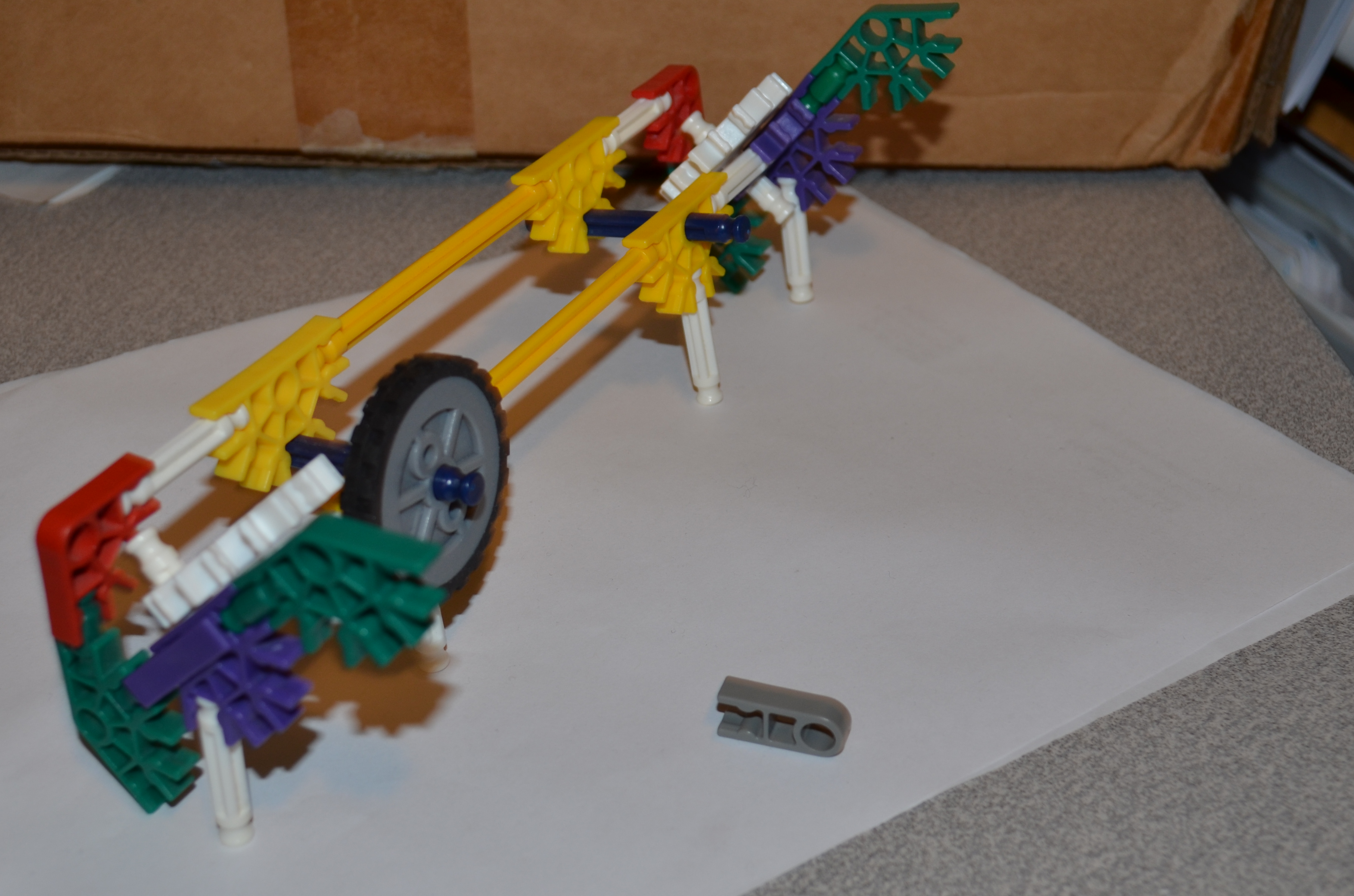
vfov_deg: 25.4
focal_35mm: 53
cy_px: 408
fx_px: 1989
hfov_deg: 37.6
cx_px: 613
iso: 200
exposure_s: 1/30
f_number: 5.6
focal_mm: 26
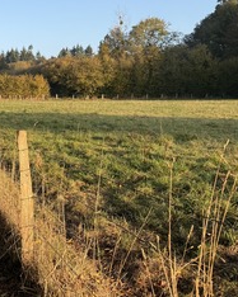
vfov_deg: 37.3
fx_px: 441
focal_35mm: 50
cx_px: -64
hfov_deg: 26.2
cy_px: 136
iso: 80
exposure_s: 1/955
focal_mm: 6.76
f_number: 1.78
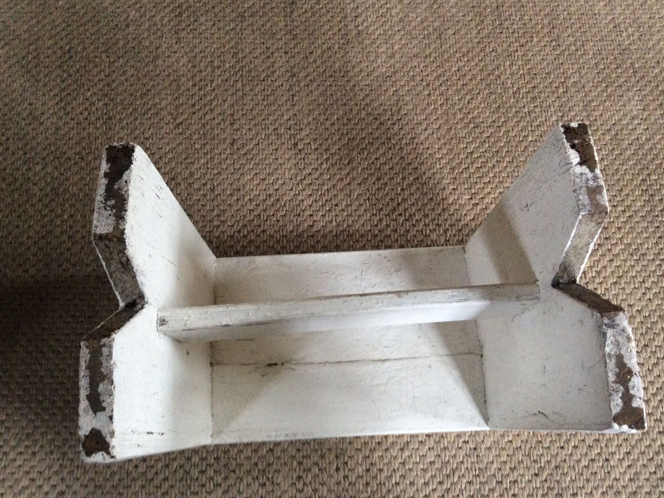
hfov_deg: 55.3
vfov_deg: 42.9
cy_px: 242
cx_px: 341
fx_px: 633
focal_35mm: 33
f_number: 2.4
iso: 250
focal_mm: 3.3
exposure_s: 1/20
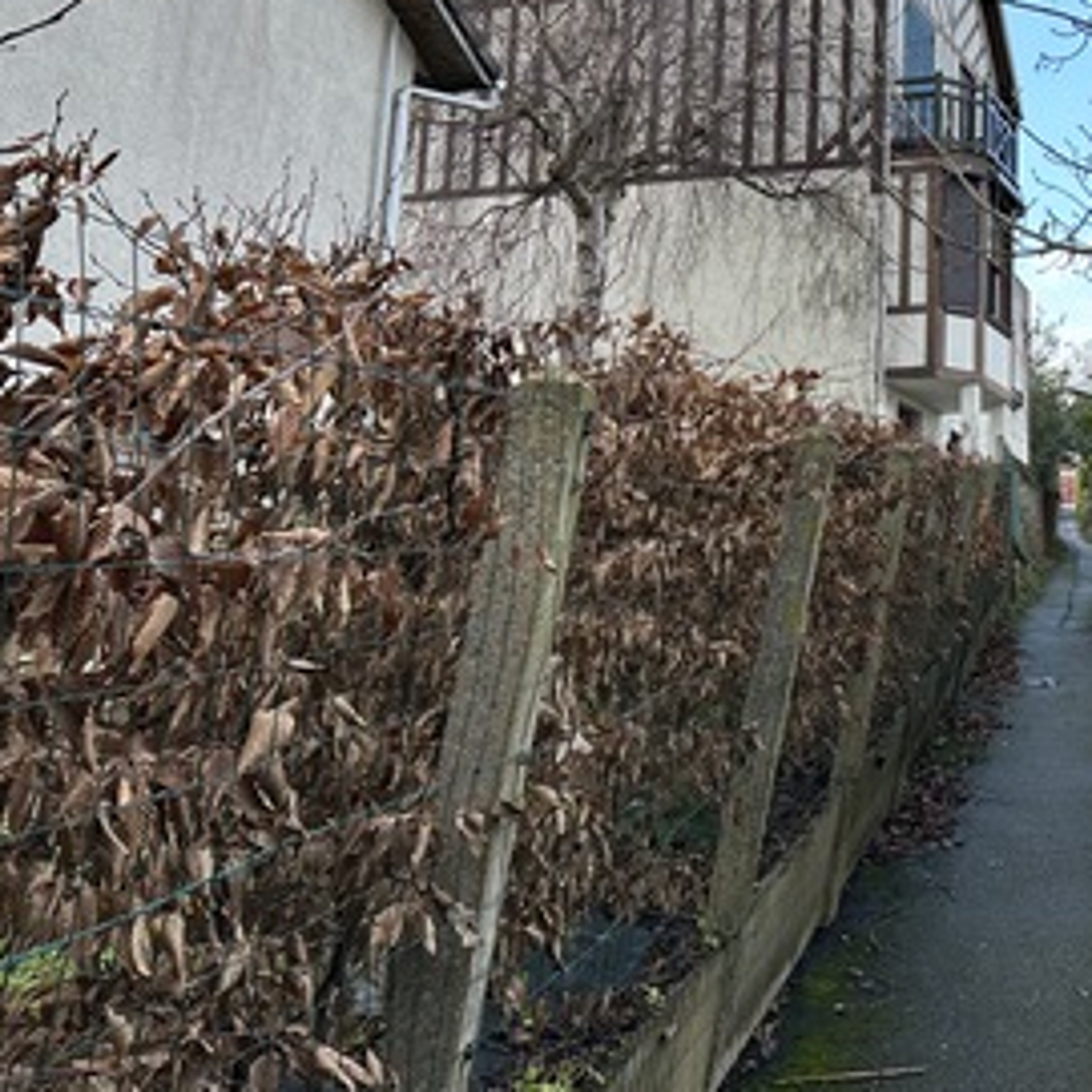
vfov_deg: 35.6
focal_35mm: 47
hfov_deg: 32.6
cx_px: 1132
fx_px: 1677
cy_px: 330
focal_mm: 6.86
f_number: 1.78
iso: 80
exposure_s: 1/426
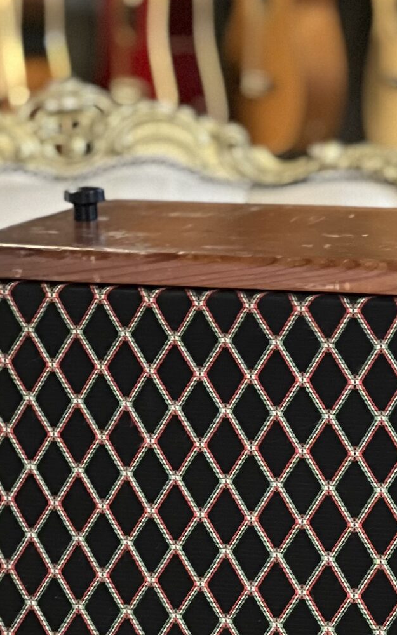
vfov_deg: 10.0
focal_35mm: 209
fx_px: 3618
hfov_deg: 6.2
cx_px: 467
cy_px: 585
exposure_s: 1/14
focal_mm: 9
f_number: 2.8
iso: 1000
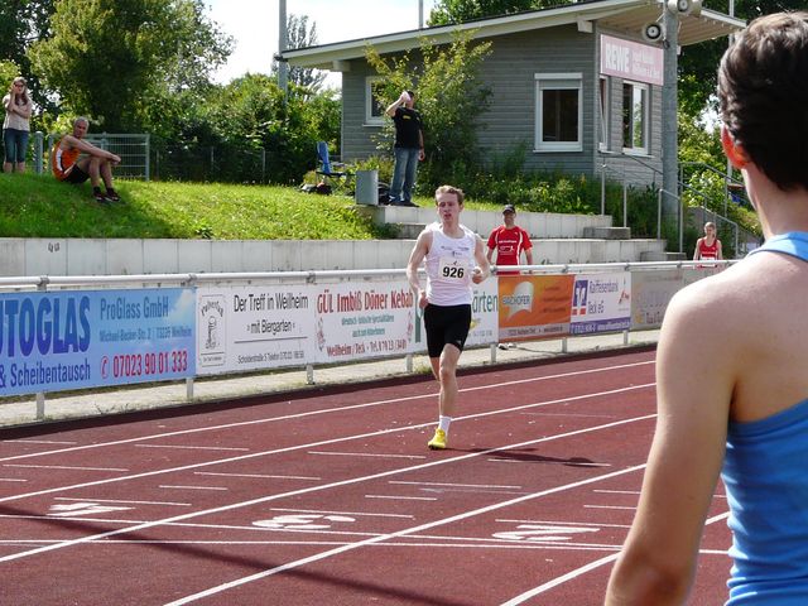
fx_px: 3151
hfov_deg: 14.6
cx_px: 404
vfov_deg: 11.0
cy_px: 303
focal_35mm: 135
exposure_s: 1/250
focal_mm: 14
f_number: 5.6
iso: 100
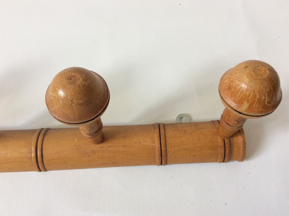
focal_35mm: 32
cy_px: 108
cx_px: 144
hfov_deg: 56.9
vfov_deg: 44.1
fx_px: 267
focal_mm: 3.3
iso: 64
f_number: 2.4
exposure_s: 1/100
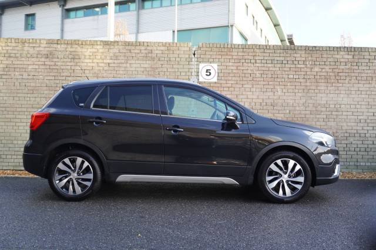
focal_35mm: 33
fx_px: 344
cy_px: 125
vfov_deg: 39.9
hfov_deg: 57.2
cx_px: 188
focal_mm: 22
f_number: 4
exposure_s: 1/160
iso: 800
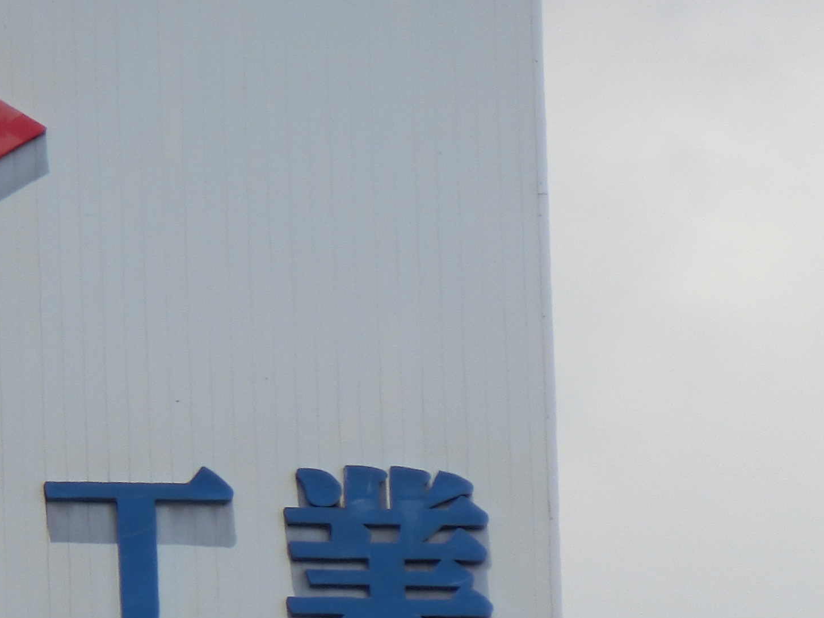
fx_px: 29684
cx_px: -261
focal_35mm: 1247
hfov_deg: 1.6
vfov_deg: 1.2
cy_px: 494
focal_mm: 70.1
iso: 80
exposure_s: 1/800
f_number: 5.7
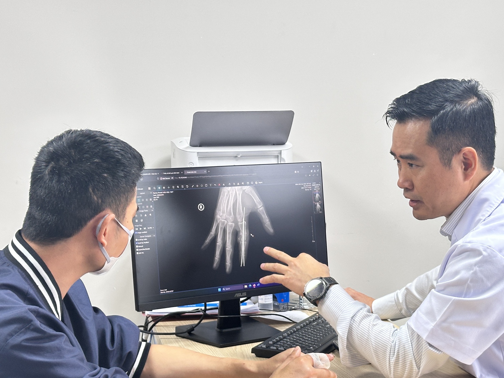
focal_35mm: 65
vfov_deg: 22.5
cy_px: 235
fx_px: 946
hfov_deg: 29.8
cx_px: 264
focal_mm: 6.86
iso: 64
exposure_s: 1/50
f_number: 1.78
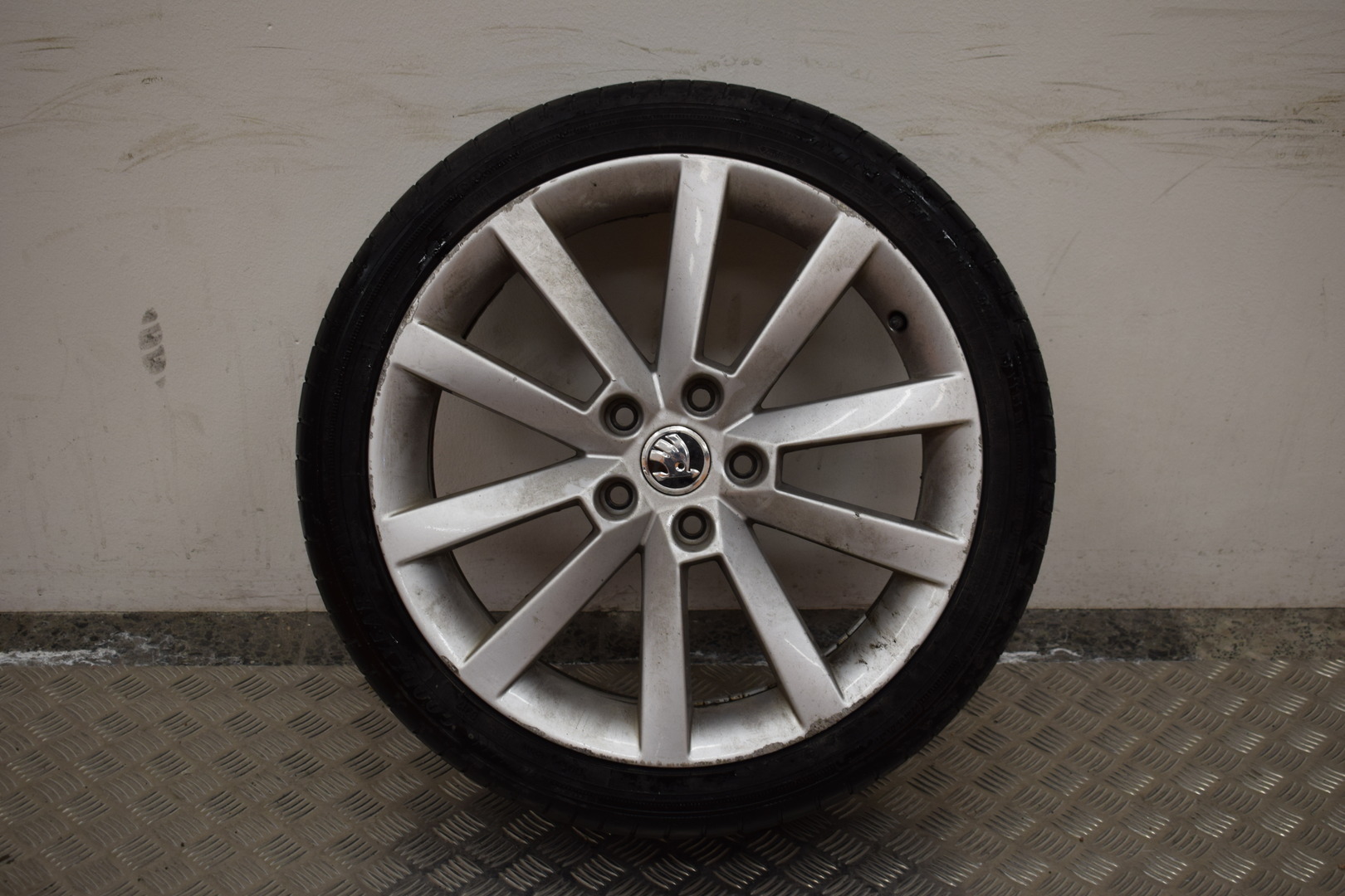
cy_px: 448
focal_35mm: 51
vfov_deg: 26.5
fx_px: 1905
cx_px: 672
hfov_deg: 38.9
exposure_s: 1/60
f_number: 4.5
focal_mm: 34
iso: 400
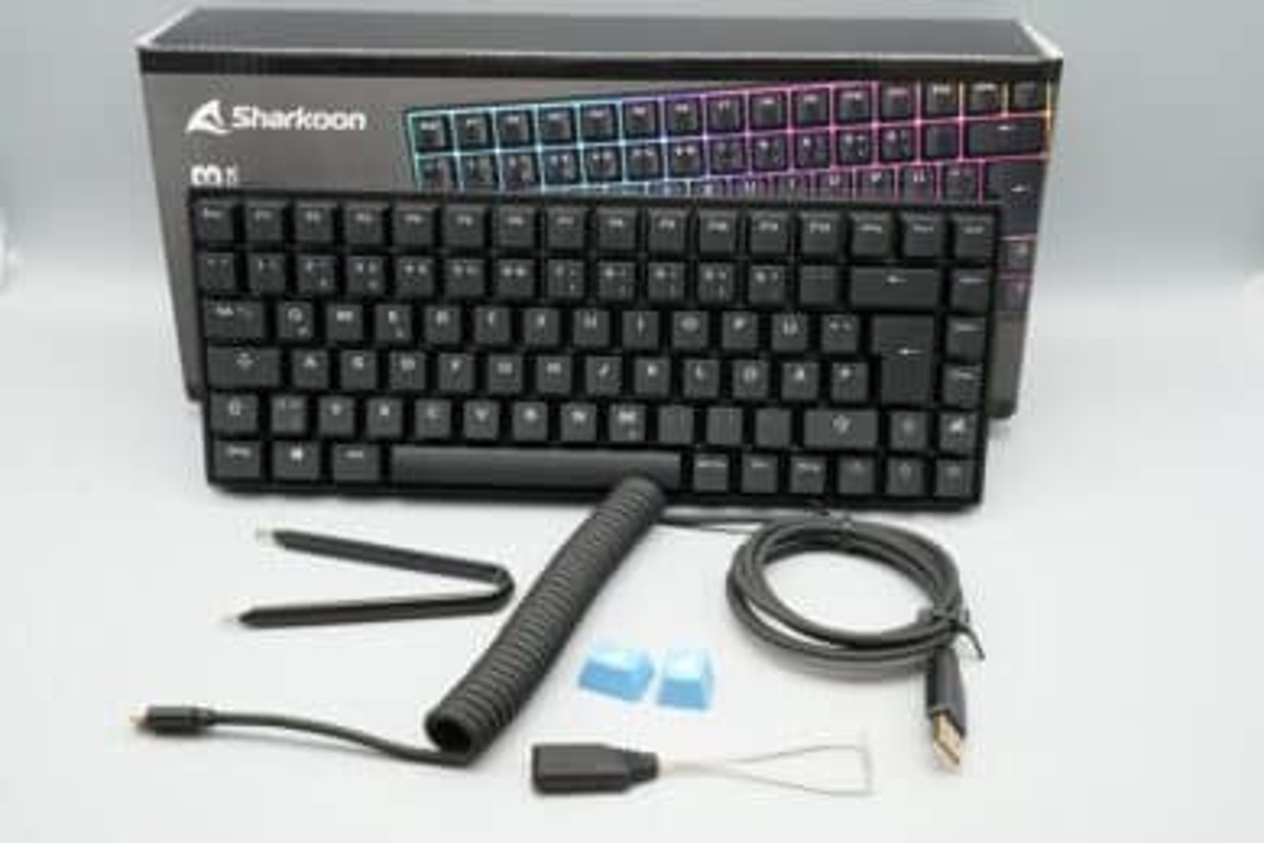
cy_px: 422
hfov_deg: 47.4
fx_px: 1439
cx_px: 632
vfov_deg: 32.6
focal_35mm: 41
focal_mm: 41
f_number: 10
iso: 1000
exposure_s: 1/50
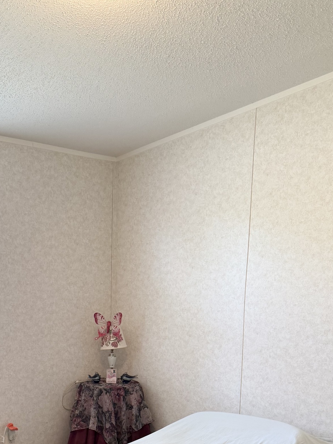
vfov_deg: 40.2
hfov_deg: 32.6
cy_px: 387
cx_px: 108
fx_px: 564
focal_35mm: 44
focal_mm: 6.76
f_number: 1.78
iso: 200
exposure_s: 1/146
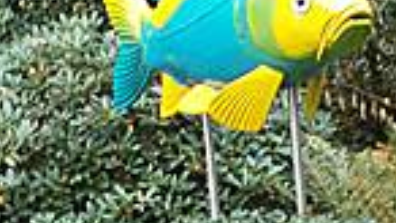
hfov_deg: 12.5
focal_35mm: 172
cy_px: 34
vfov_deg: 7.0
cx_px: 163
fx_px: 1805
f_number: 4.5
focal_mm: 9
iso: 200
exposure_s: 1/15
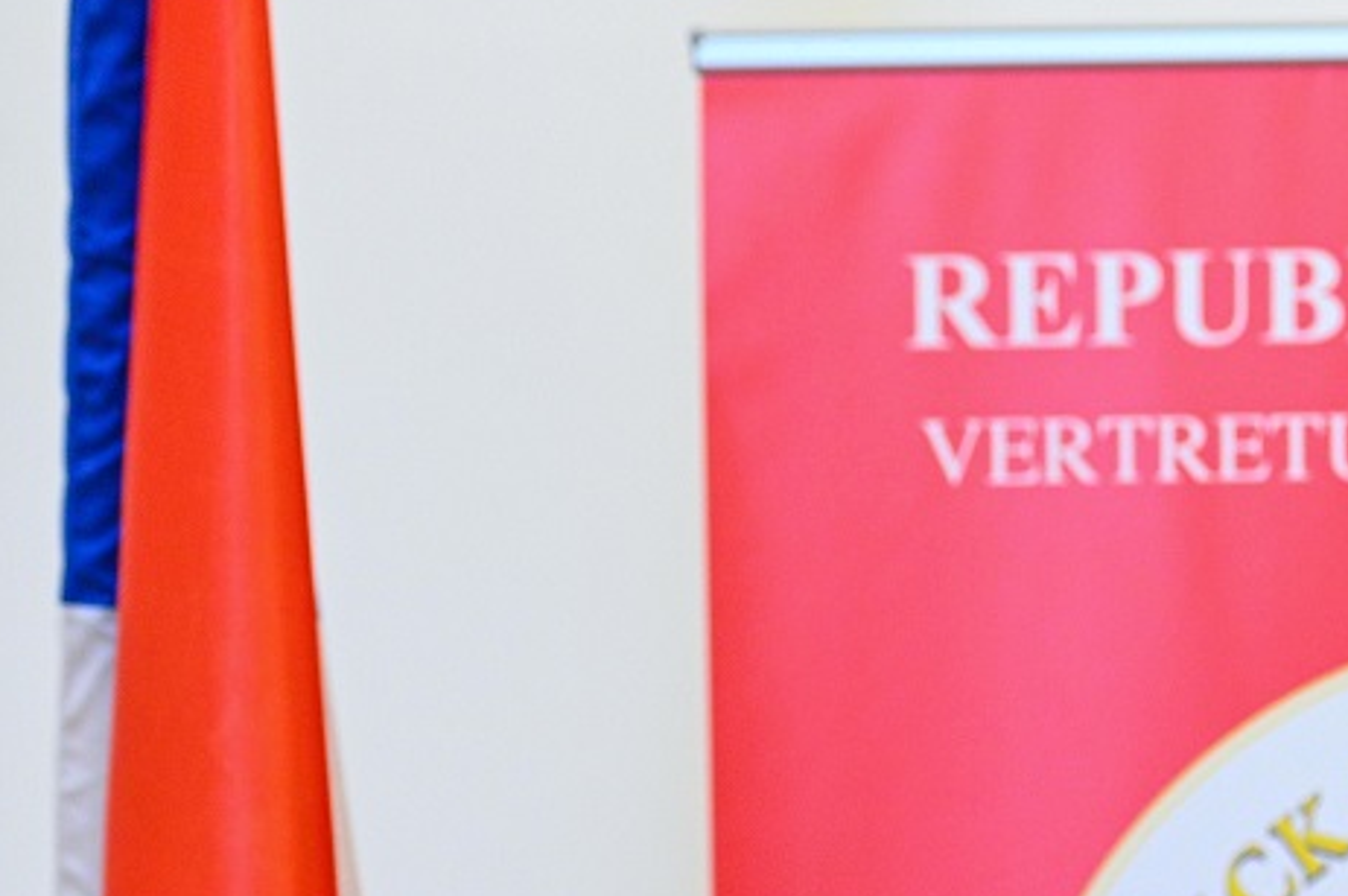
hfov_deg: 9.3
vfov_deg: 6.2
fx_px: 8266
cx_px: 1395
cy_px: 1074
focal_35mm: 221
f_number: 2.8
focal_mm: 85
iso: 2500
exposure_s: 1/400
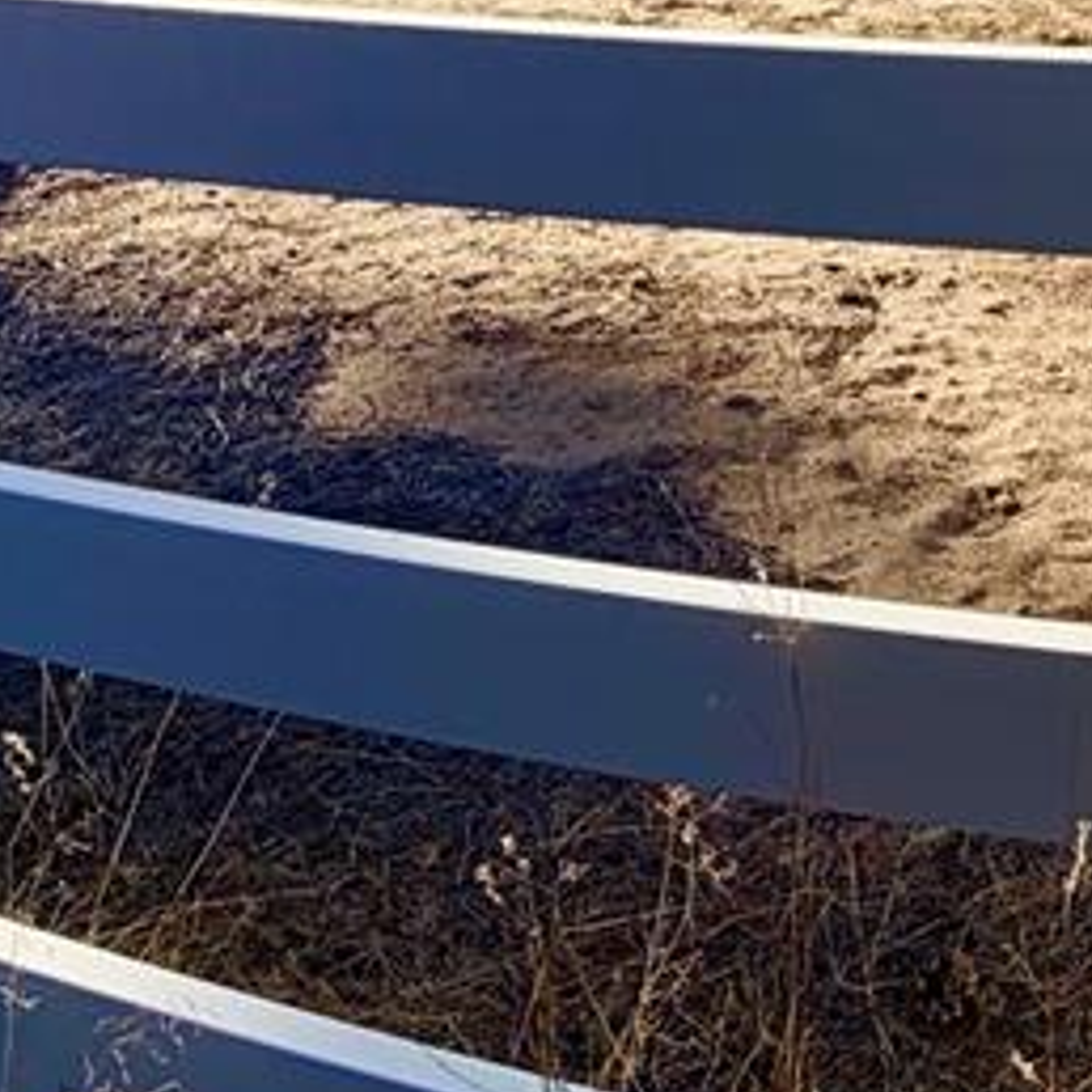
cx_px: 1312
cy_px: -341
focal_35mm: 49
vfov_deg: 28.3
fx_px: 1749
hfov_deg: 29.7
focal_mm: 2.22
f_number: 2.2
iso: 40
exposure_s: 1/770
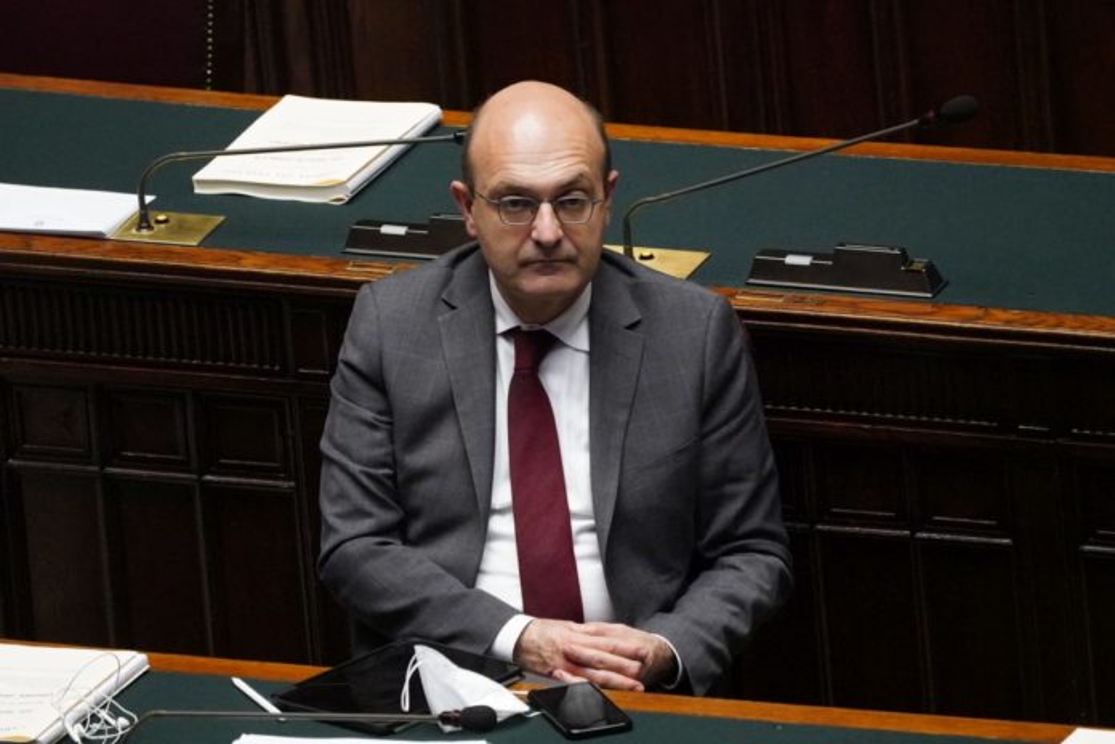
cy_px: 372
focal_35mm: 600
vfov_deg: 2.3
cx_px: 558
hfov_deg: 3.4
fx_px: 18582
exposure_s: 1/160
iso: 12800
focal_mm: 400
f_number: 5.6
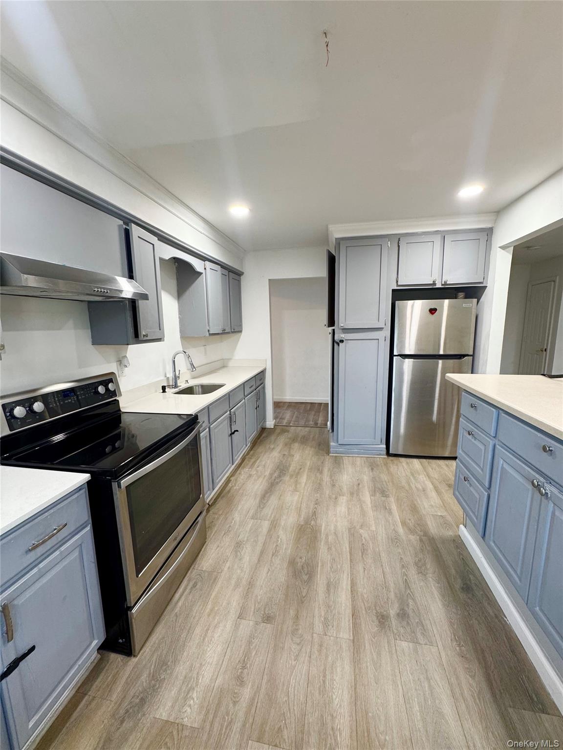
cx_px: 282
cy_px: 375
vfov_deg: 102.1
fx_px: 304
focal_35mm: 14
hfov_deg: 85.7
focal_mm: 2.22
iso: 160
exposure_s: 1/60
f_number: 2.2
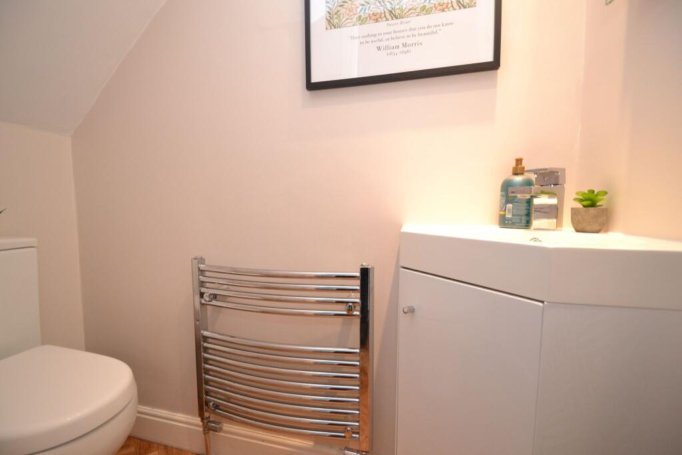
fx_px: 284
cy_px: 228
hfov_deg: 100.4
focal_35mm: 15
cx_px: 341
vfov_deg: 77.3
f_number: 3.5
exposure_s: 1/60
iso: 720
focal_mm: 10
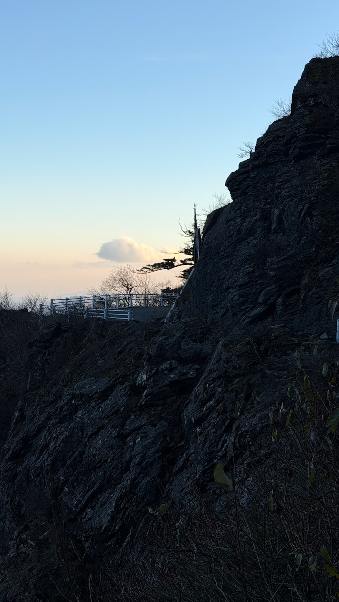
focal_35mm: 70
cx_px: 71
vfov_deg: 30.1
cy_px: 300
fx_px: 1118
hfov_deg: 17.1
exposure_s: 1/2146
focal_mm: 6.76
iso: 64
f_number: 1.78
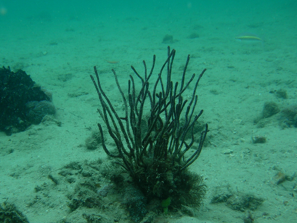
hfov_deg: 44.6
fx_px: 360
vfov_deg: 34.2
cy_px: 136
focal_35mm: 42
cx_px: 122
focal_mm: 5.7
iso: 50
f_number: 4.9
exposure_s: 1/122
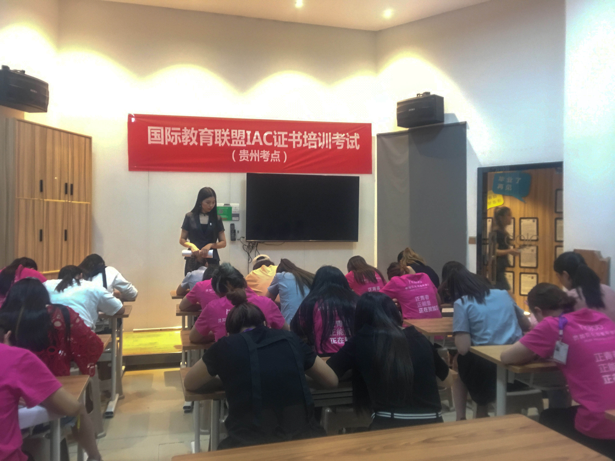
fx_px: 515
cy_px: 230
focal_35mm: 29
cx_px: 308
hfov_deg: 61.7
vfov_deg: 48.2
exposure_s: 1/10
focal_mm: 4.15
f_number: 2.2
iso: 100
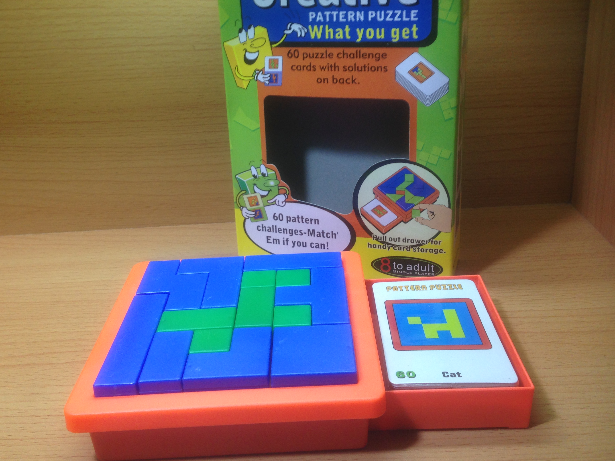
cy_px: 193
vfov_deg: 36.7
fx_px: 693
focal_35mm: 39
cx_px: 305
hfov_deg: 47.9
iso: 50
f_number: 2.4
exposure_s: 1/30
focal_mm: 4.12
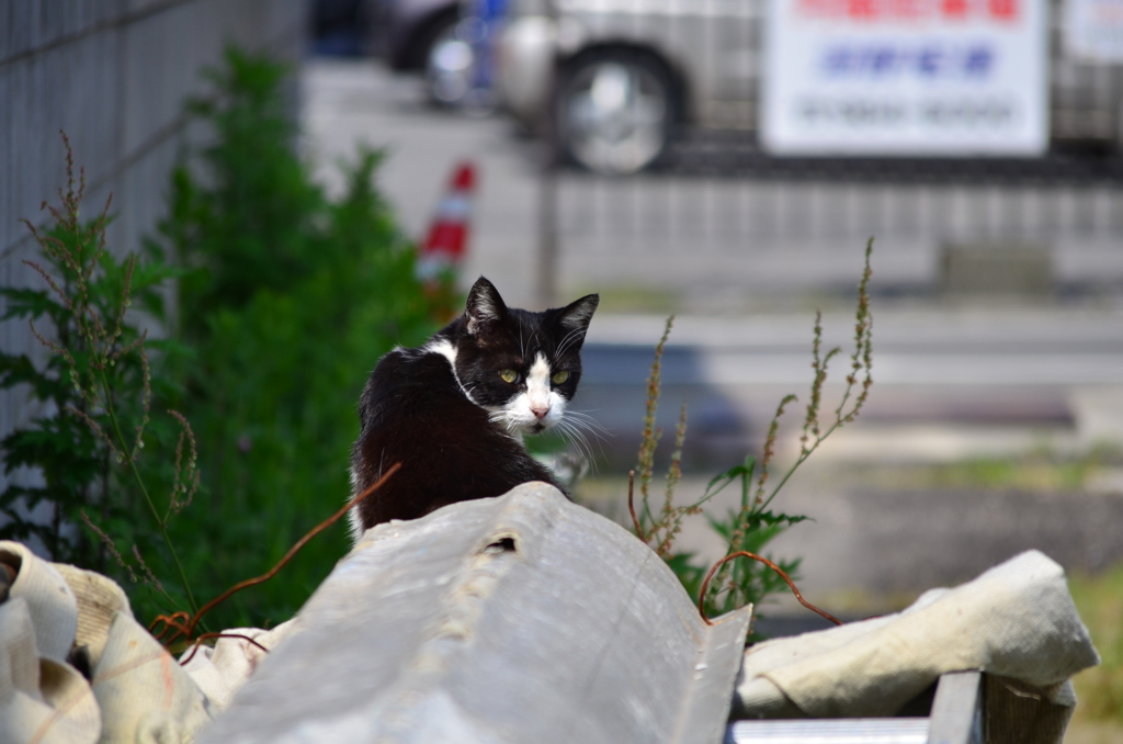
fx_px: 9338
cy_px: 372
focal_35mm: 300
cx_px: 562
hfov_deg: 6.9
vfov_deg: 4.6
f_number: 7.1
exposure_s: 1/800
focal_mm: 200
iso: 200
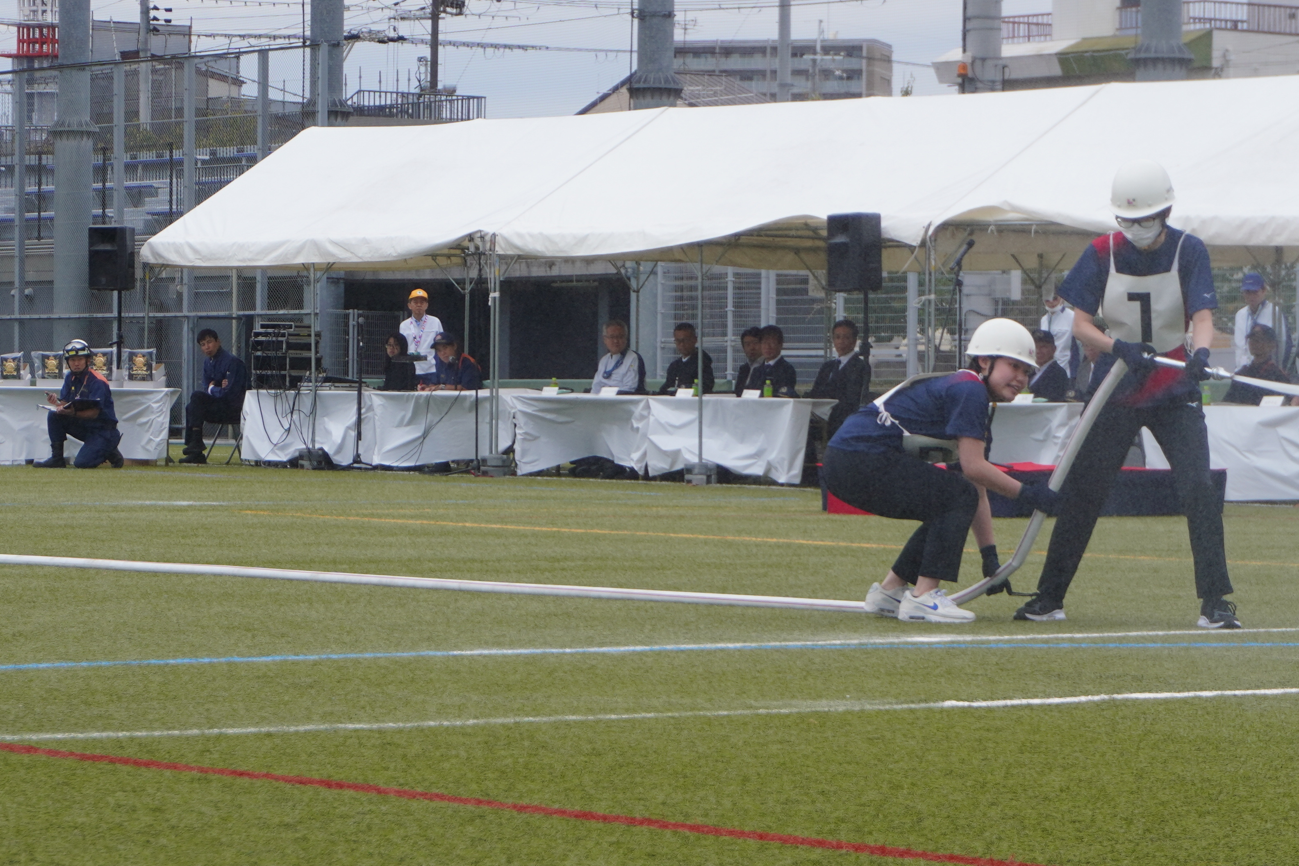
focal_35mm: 142
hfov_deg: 14.4
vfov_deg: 9.7
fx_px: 5124
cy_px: 372
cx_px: 566
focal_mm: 50
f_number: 5.6
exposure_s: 1/250
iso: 100
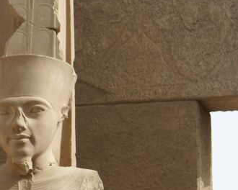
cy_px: 126
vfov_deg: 6.5
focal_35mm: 239
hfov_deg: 8.1
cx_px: 23
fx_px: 1683
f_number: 6.3
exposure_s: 1/125
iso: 100
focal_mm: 70
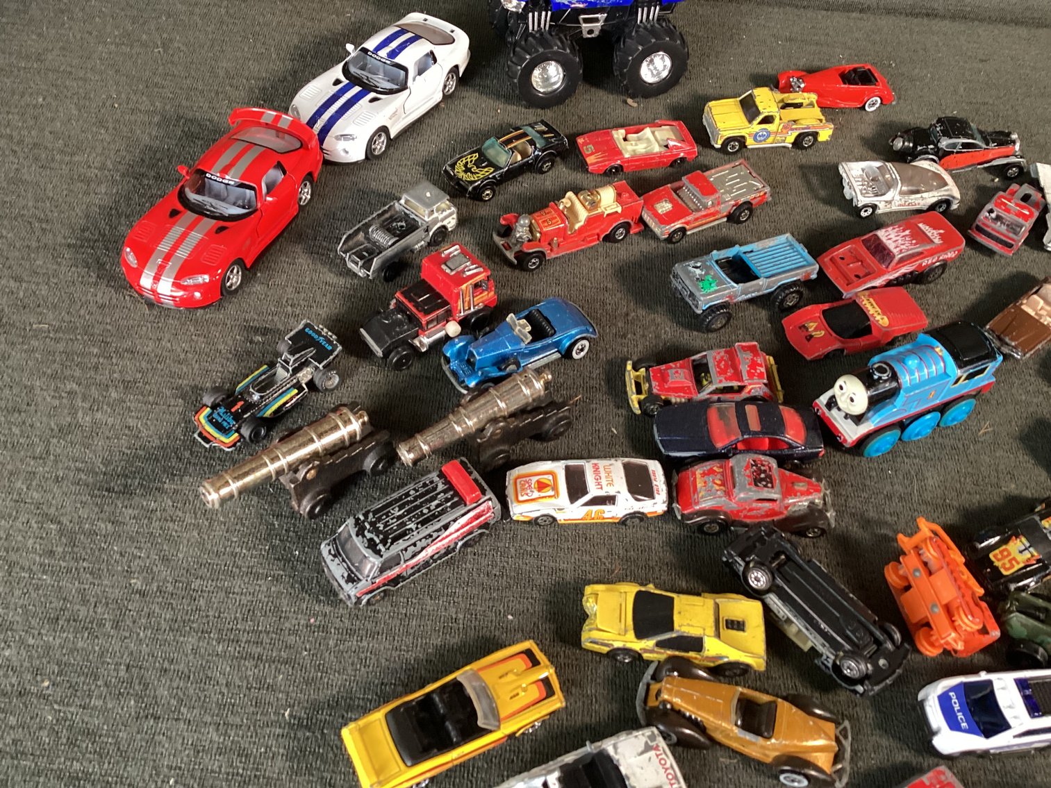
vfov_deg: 45.4
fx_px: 941
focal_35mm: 31
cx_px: 526
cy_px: 394
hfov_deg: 58.3
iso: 320
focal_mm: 3.3
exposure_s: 1/60
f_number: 2.4
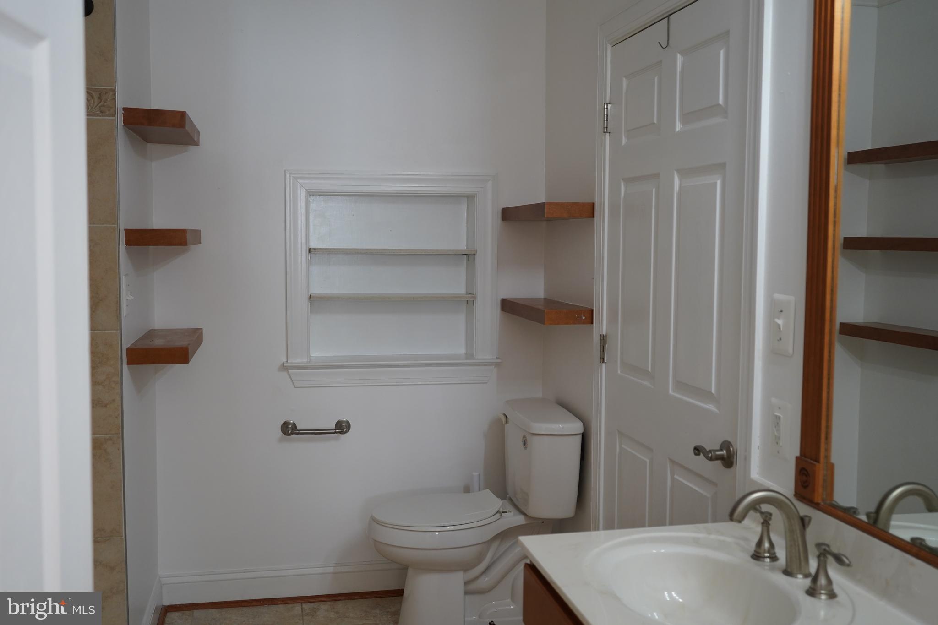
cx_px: 469
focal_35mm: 36
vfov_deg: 36.9
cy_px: 312
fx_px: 938
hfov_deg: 53.1
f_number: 4
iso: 1000
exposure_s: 1/160
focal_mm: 36
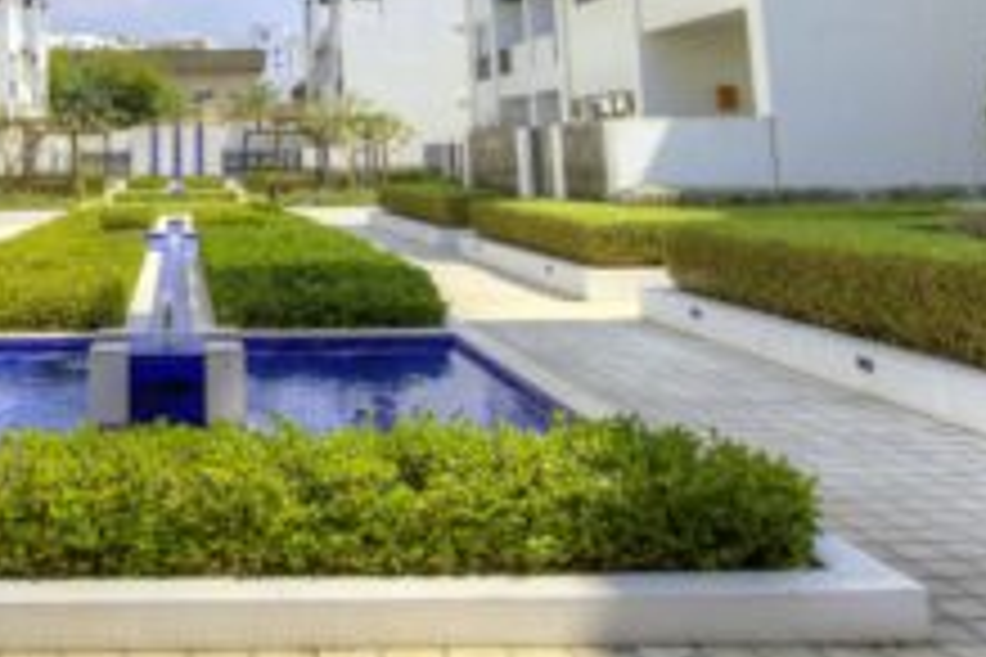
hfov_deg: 44.1
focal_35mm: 41
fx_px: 1123
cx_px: 140
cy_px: -70
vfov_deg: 29.4
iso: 250
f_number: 11
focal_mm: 14
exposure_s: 1/640
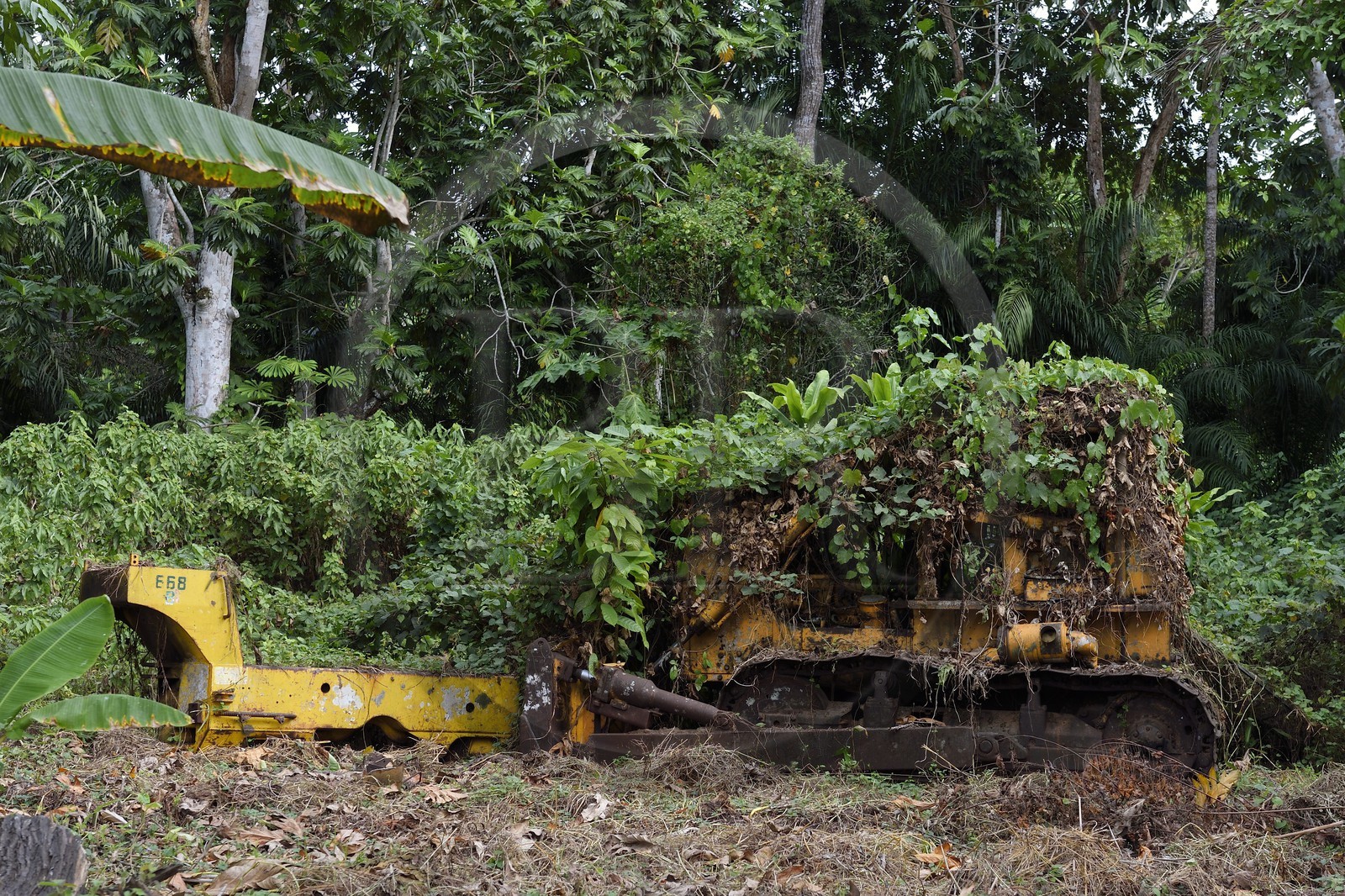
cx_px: 672
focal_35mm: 52
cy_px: 448
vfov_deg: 26.0
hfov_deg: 38.2
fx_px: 1942
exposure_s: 1/125
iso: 200
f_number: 7.1
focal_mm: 52
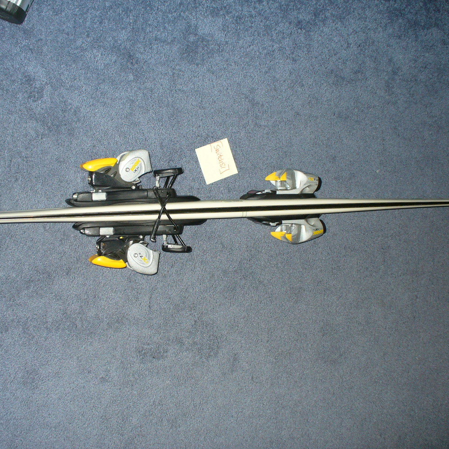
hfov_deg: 38.3
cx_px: 201
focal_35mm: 44
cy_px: 225
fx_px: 646
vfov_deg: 38.3
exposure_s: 1/60
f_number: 2.8
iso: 100
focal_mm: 6.1
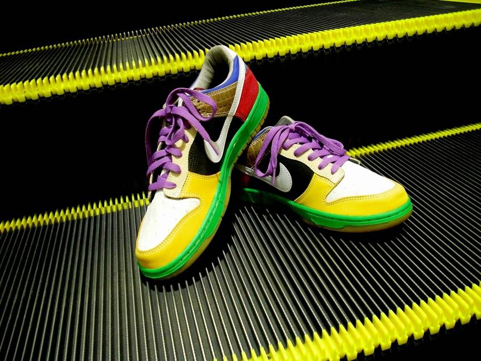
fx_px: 500
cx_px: 240
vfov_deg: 39.7
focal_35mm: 36
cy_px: 180
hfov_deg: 51.4
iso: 400
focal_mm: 6.3
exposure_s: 1/60
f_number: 2.8
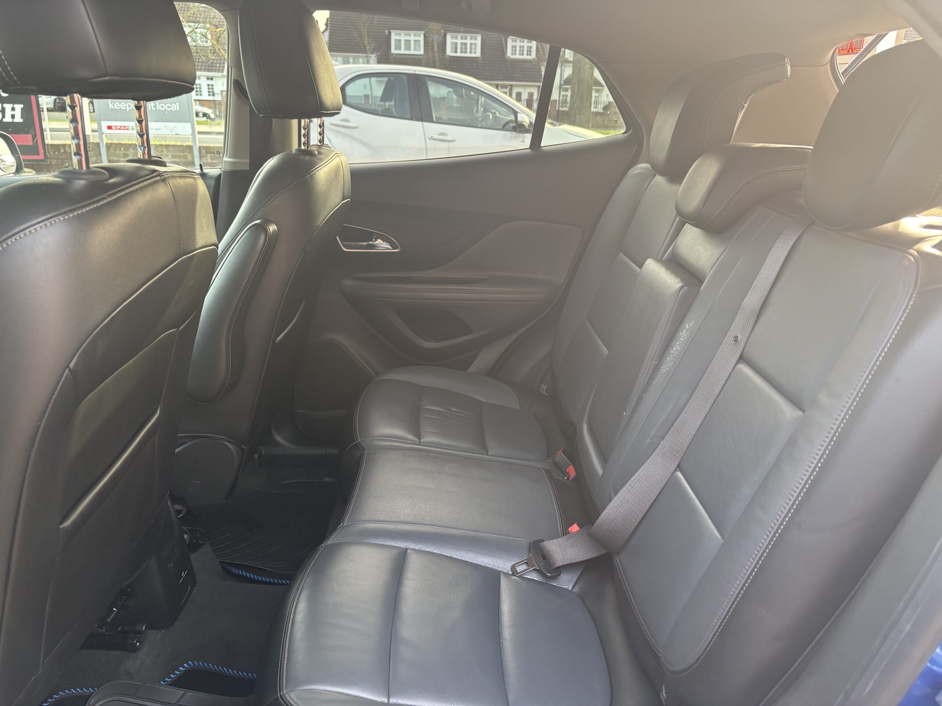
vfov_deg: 53.1
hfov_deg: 67.3
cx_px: 471
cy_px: 353
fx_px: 708
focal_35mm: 26
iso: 125
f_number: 1.6
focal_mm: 5.96
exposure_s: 1/114
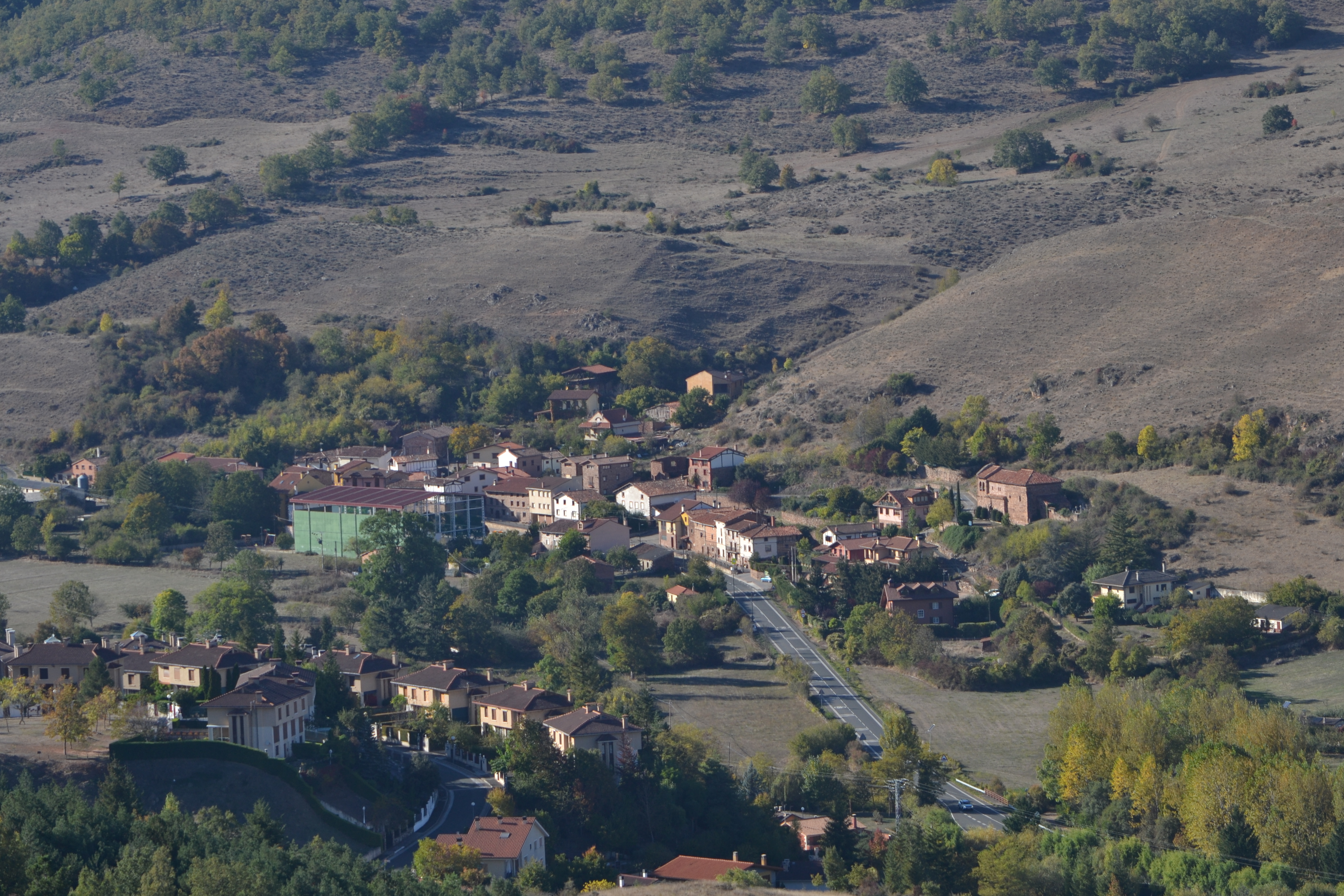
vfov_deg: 7.6
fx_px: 6719
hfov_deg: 11.4
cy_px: 448
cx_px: 672
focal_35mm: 180
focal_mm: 120
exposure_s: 1/250
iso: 100
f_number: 8
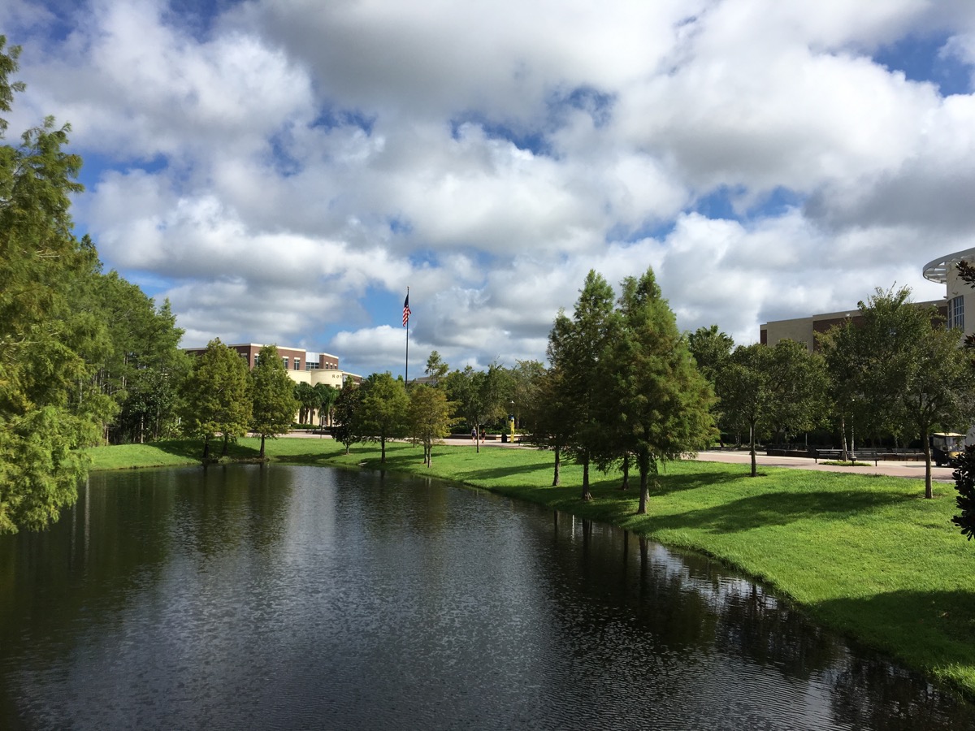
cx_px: 488
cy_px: 366
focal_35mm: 29
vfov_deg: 48.2
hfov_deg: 61.7
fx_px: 817
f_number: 2.2
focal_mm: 4.15
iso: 25
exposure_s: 1/2262
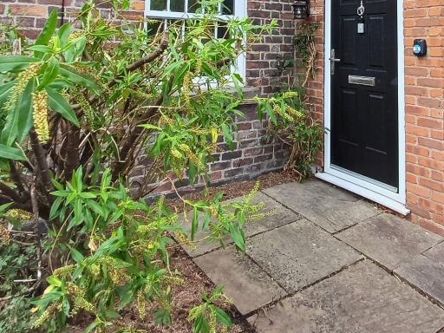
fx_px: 410
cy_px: 16
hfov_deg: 56.0
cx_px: 284
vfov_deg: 39.9
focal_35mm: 32
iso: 40
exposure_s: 1/450
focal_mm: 1.64
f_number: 2.2
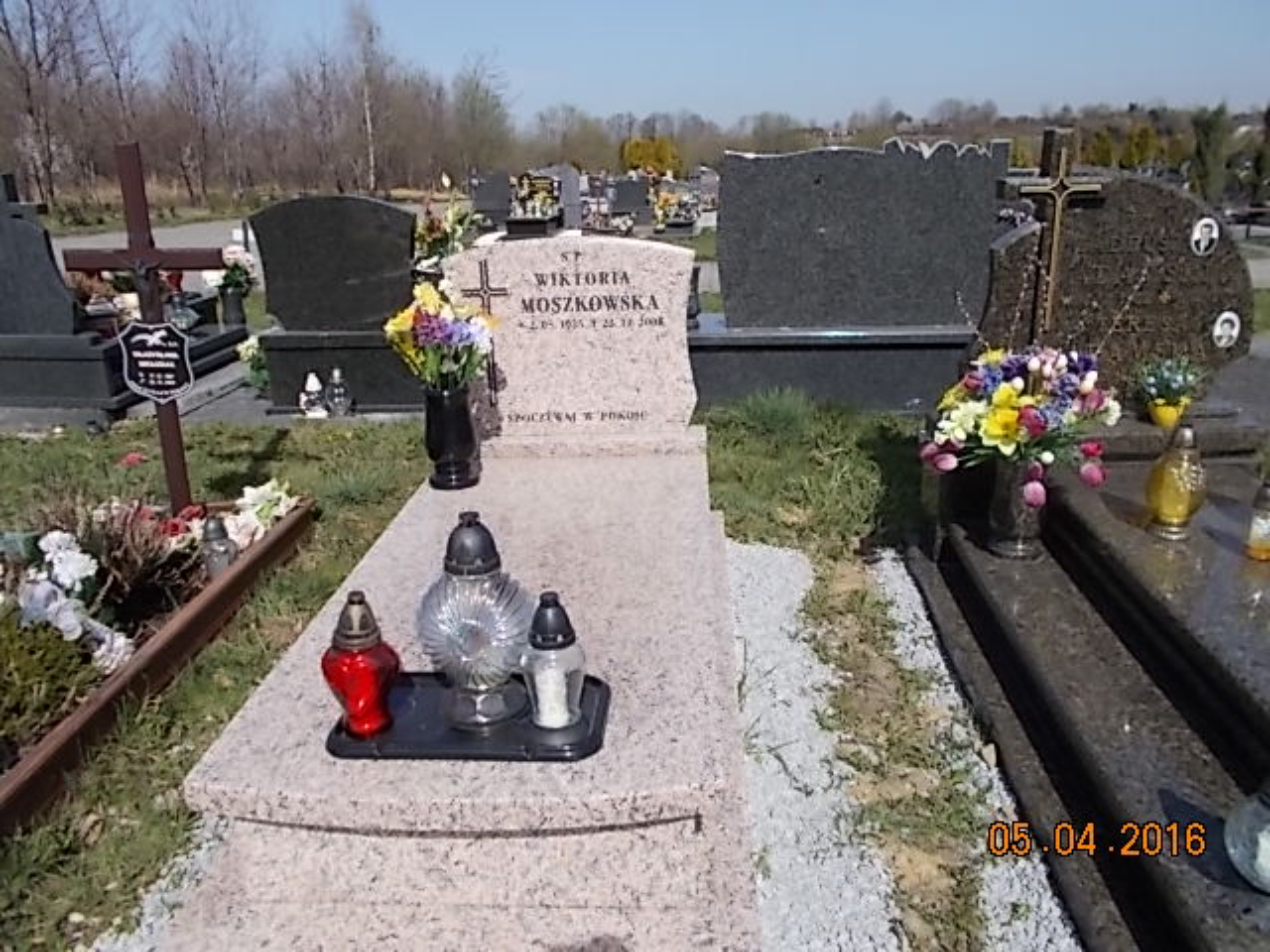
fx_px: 954
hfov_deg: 67.3
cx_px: 635
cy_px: 476
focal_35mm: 26
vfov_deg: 53.1
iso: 80
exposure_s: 1/200
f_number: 8
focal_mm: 4.6
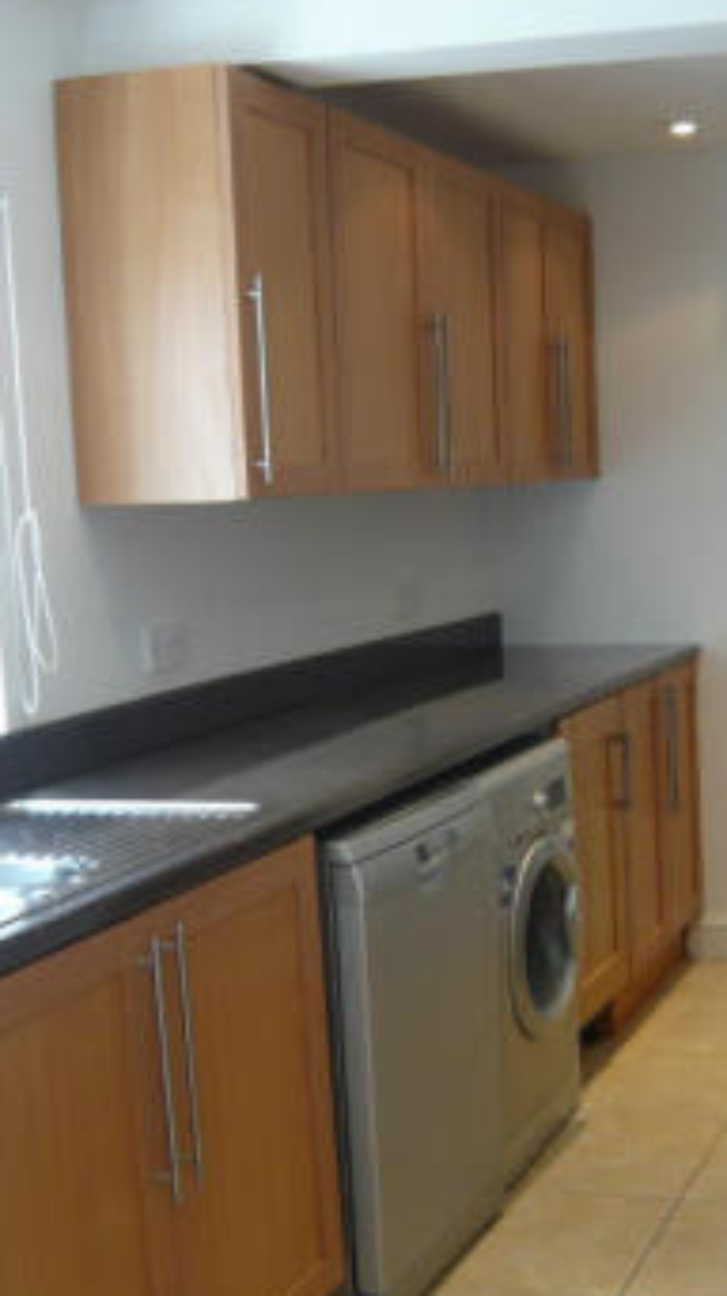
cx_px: 699
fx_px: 1785
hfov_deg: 22.3
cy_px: 748
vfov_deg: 39.8
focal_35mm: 52
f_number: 2.8
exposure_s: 1/30
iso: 100
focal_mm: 4.6
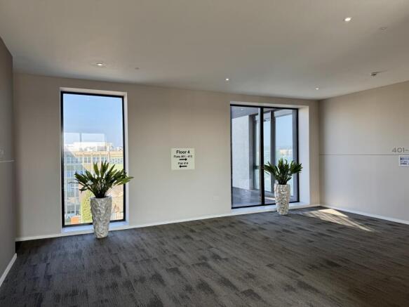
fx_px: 284
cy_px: 154
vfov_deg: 56.8
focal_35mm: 24
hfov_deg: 71.6
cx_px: 204
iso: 80
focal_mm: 6.76
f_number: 1.78
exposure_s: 1/315
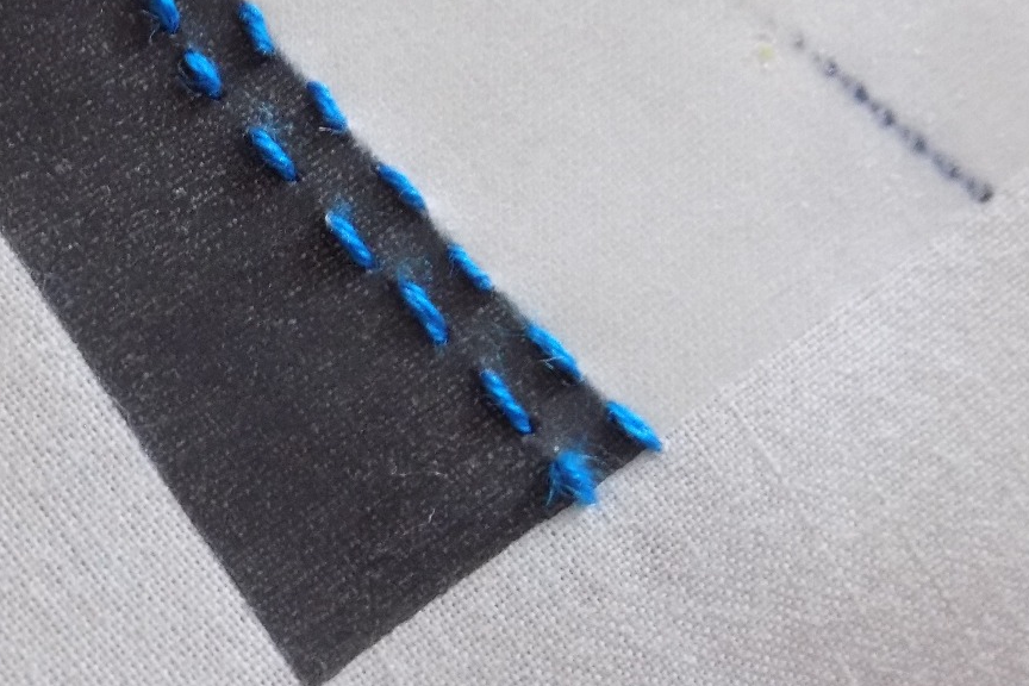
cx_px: 224
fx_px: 2029
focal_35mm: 71
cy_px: 172
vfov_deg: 19.1
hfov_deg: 27.9
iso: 400
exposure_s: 1/2.5
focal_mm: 7.3
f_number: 3.6
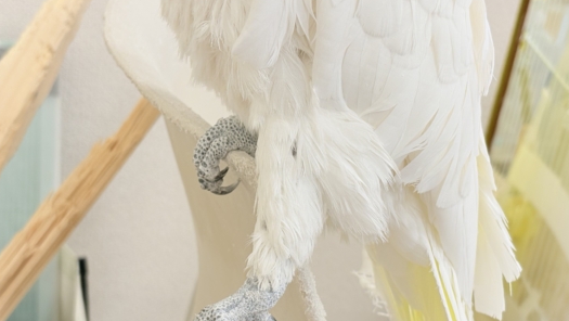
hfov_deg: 30.5
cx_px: 305
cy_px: 242
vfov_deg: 17.4
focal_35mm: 69
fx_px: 1042
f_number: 1.6
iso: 40
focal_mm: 5.96
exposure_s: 1/50
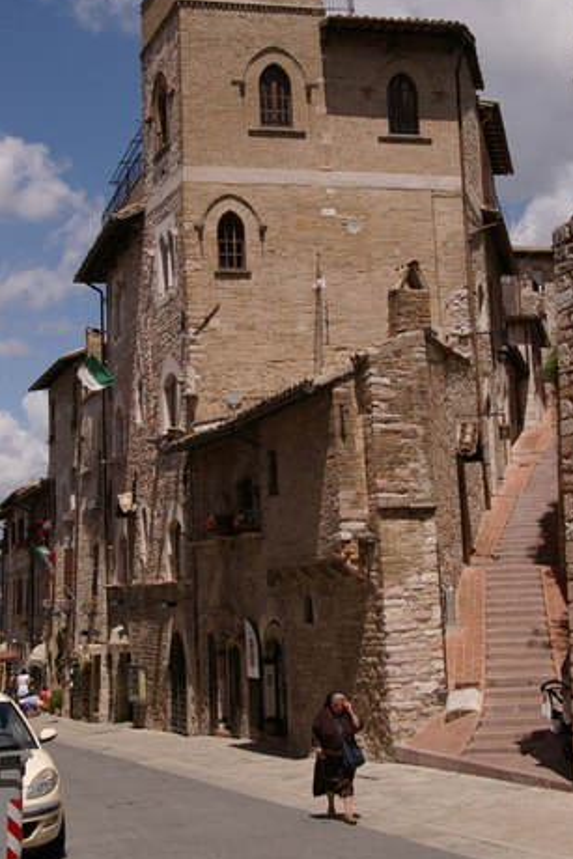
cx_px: 309
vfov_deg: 39.2
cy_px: 409
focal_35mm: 51
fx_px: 1206
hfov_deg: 26.7
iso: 200
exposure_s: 1/500
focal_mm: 31
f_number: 8
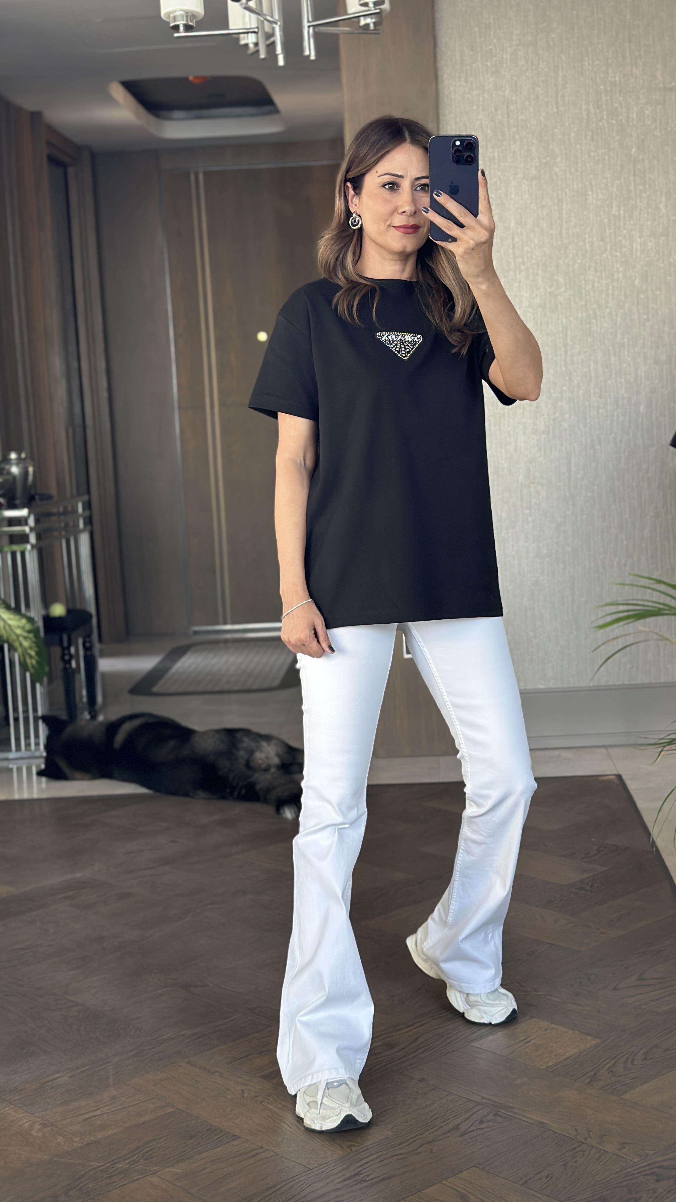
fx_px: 1689
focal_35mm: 53
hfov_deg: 22.6
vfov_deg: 39.2
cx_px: 351
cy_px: 604
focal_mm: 6.86
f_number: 1.78
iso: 125
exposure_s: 1/60
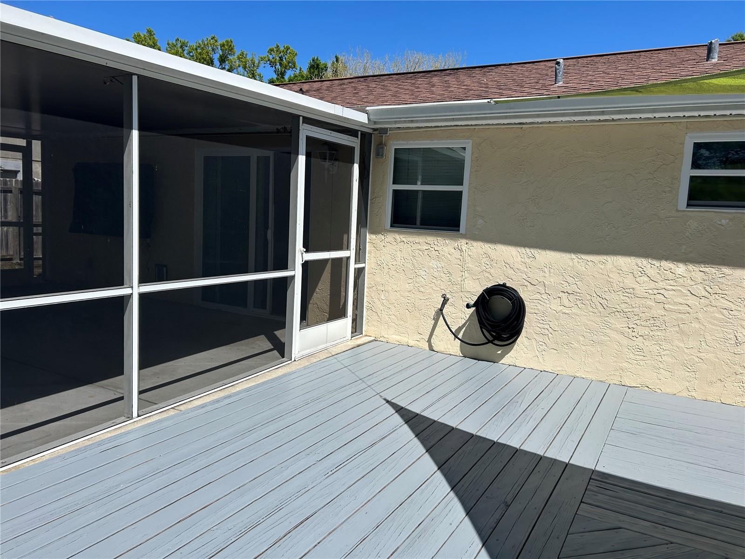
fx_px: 560
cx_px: 372
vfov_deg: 53.1
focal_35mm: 26
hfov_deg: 67.3
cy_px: 280
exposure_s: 1/6211
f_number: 1.5
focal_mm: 5.7
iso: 50
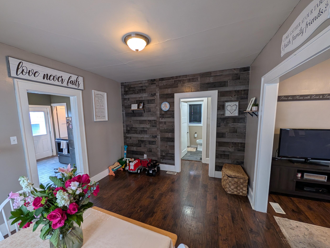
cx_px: 158
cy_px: 132
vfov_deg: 89.9
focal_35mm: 13
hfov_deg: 106.0
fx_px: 124
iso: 107
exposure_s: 1/40
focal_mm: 2.02
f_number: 1.7
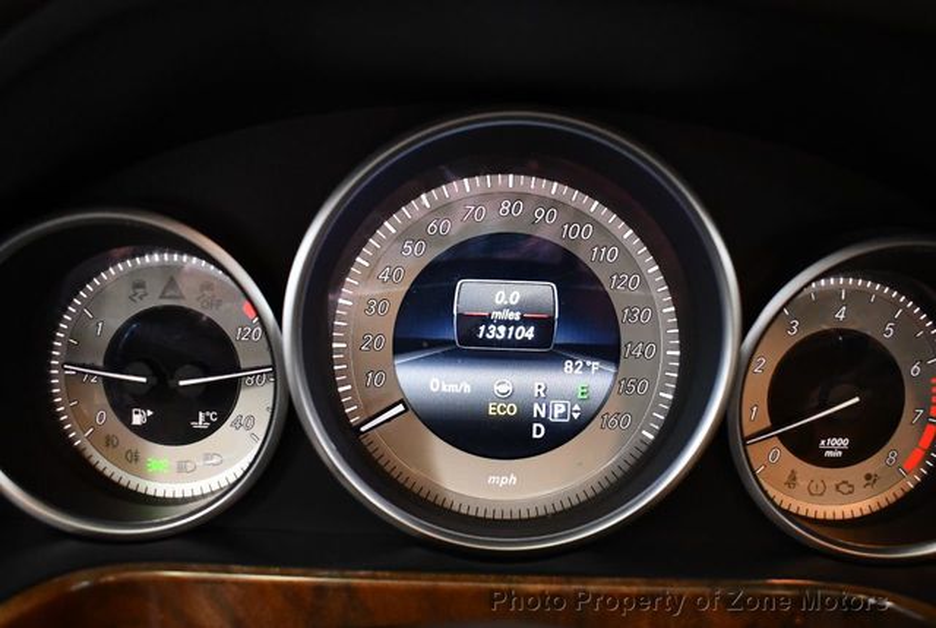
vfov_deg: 37.0
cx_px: 468
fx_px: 938
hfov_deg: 53.1
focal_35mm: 36
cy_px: 314
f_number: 3.5
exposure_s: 1/100
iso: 3200
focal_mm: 18
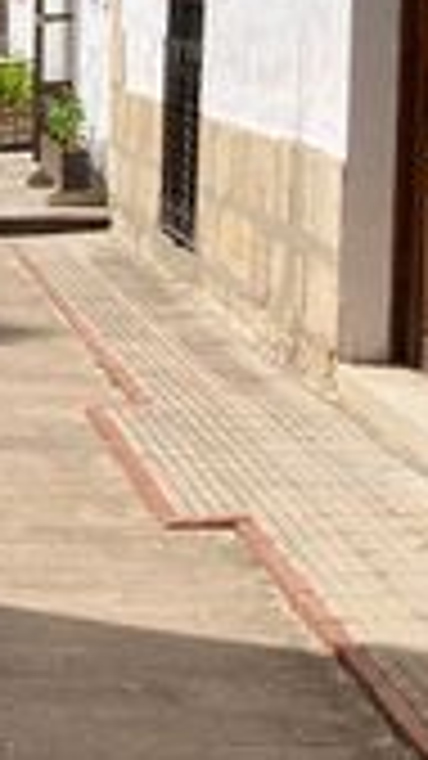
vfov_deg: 19.7
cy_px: 229
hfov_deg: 10.7
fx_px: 2180
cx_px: -257
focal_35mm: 108
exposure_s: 1/2825
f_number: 1.8
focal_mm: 3.99
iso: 25
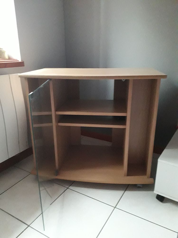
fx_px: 185
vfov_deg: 65.3
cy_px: 119
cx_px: 89
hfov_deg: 51.4
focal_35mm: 27
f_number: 1.9
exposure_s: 1/17
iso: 800
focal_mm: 3.6
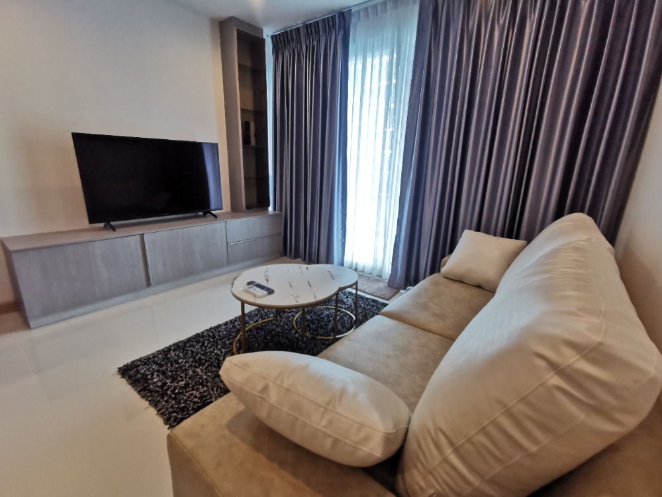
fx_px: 306
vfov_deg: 78.1
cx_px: 331
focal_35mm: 16
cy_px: 248
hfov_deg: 94.5
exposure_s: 1/50
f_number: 2.2
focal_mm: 2.35
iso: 125
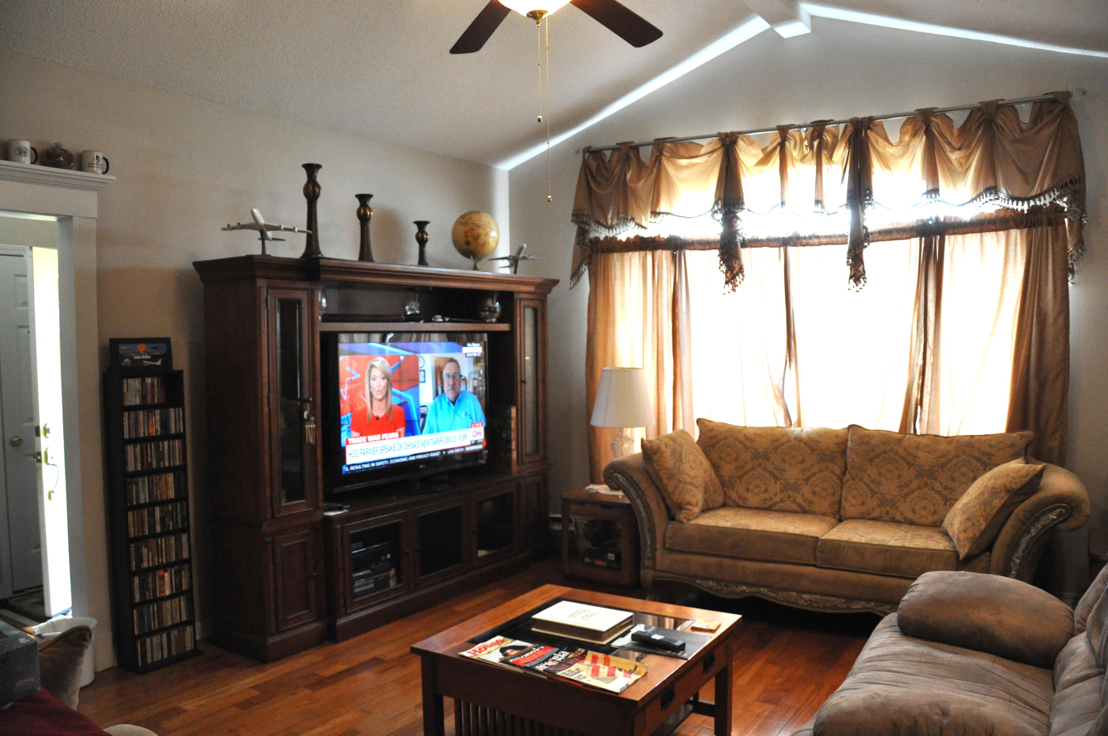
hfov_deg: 67.4
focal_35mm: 27
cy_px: 368
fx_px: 830
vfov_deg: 47.8
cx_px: 554
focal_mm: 18
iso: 1600
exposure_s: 1/100
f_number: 3.5
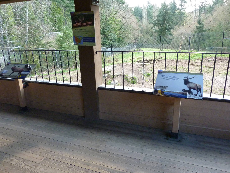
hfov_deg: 65.3
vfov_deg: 51.4
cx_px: 115
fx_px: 179
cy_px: 88
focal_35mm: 27
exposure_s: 1/160
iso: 400
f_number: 3.3
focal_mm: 4.1
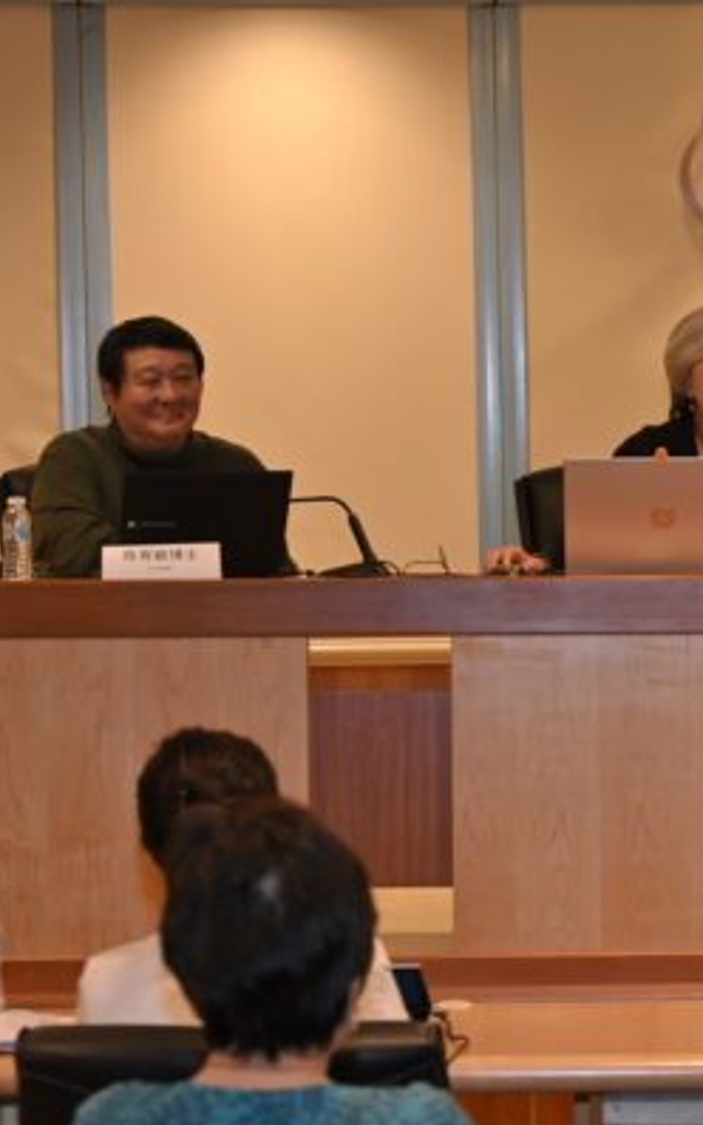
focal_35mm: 137
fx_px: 4201
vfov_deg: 15.3
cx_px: 658
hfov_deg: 9.5
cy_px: 564
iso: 640
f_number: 7.1
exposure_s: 1/60
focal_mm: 89
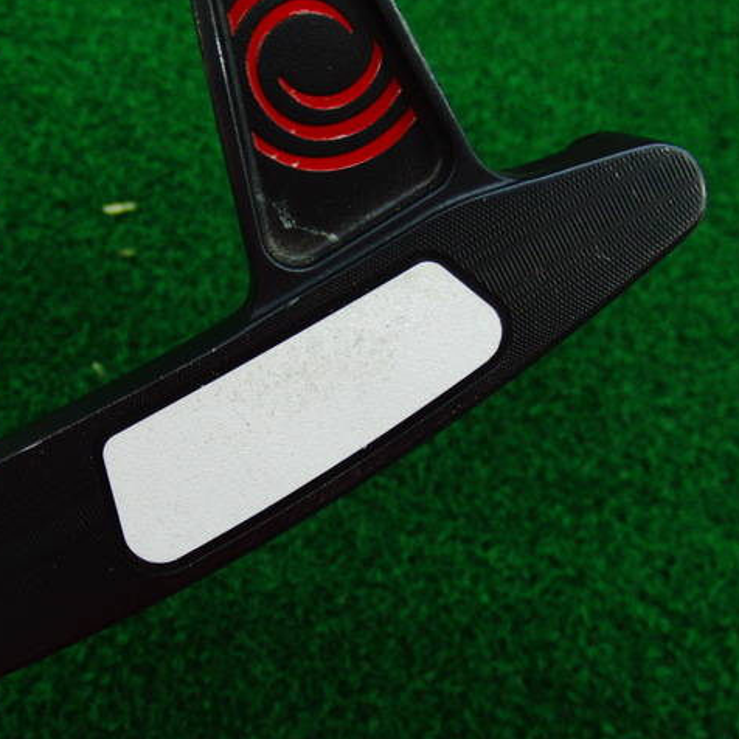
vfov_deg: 38.3
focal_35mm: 44
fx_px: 1063
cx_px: 326
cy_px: 370
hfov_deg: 38.3
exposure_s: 1/80
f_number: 3.6
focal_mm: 6.42
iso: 400
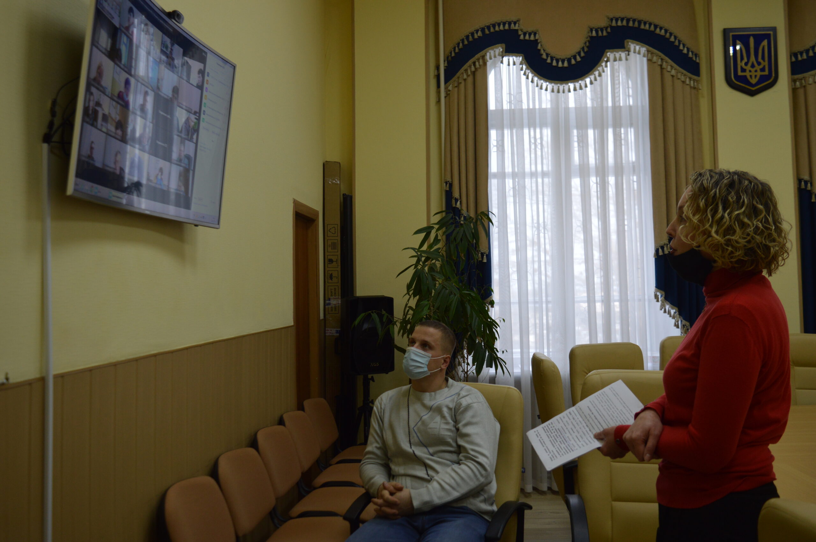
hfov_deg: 57.3
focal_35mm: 33
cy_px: 271
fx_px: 747
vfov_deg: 39.9
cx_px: 408
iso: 400
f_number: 4.5
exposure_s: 1/80
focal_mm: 22
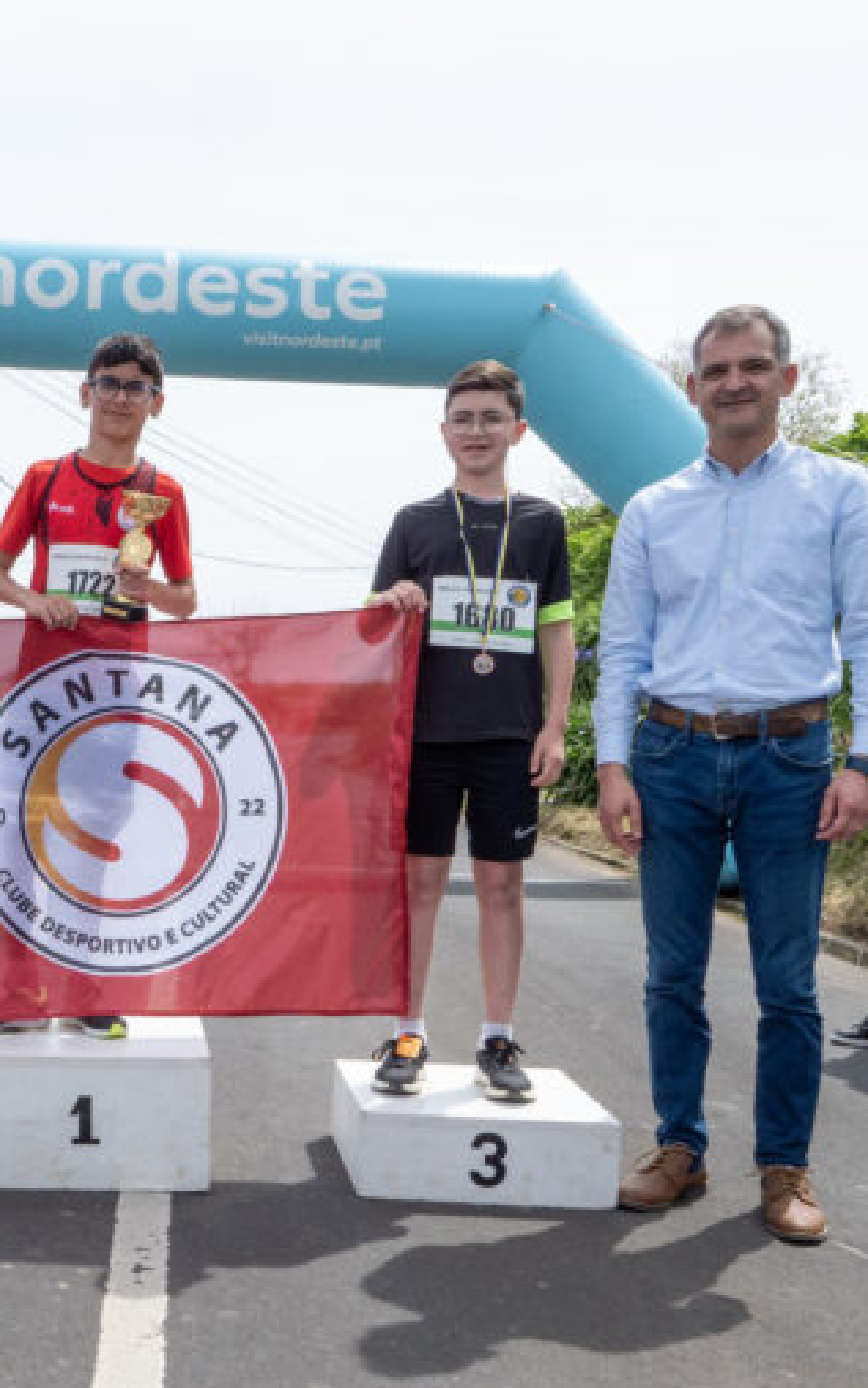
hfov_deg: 29.7
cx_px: -12
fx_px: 1514
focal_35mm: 40
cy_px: 698
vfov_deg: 49.3
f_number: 9
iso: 400
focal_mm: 14
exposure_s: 1/500
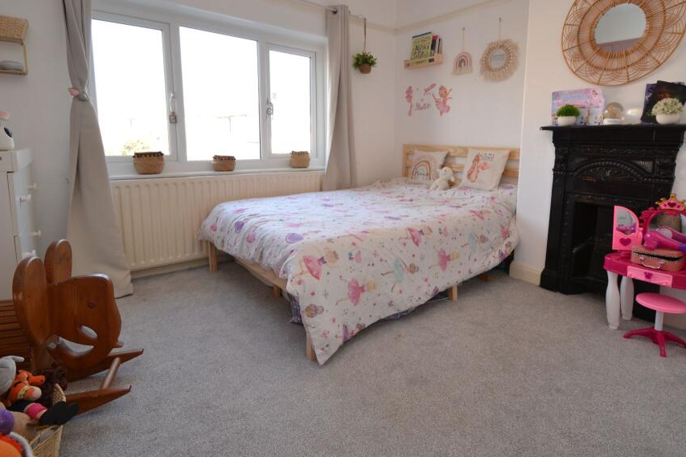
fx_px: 343
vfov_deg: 66.8
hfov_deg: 89.6
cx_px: 381
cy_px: 186
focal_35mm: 18
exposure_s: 1/100
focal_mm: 10
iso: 400
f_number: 5
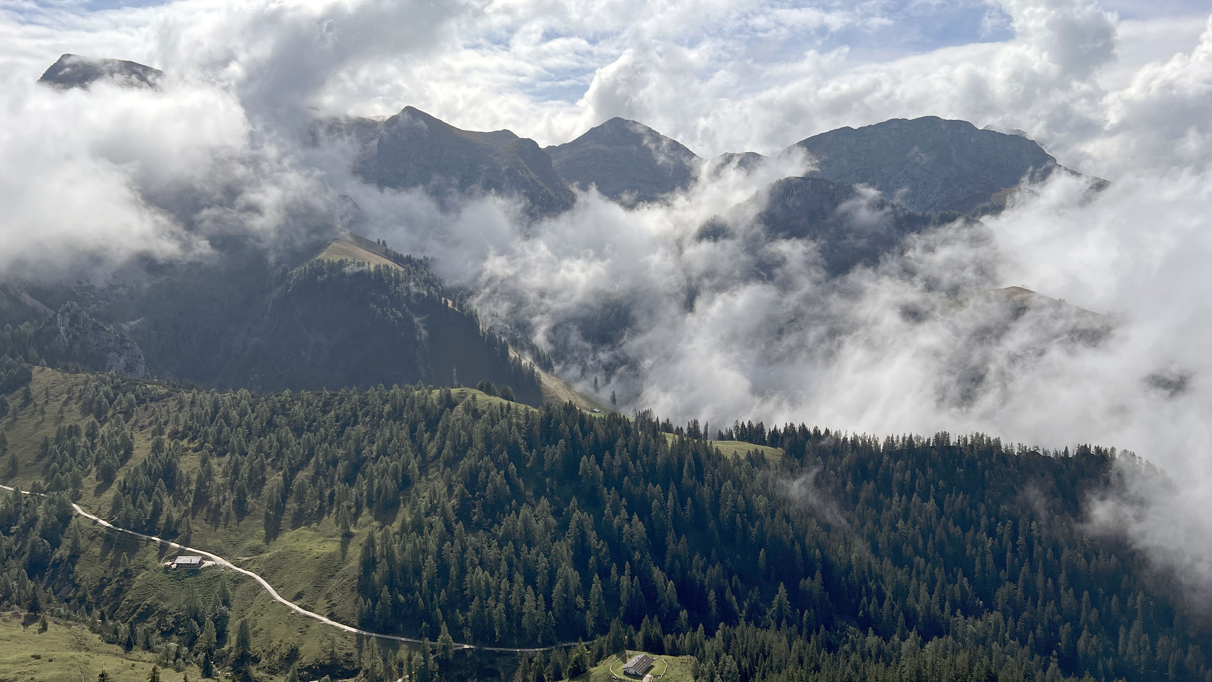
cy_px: 283
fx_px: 932
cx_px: 594
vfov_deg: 40.1
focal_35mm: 29
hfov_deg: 66.1
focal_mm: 5.7
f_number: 1.5
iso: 50
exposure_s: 1/12658
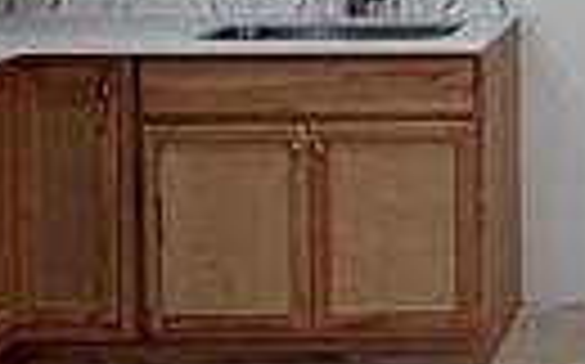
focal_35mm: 110
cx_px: 864
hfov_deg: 17.2
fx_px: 1752
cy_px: -175
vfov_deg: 11.4
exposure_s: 1/120
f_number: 2.2
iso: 125
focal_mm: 2.22
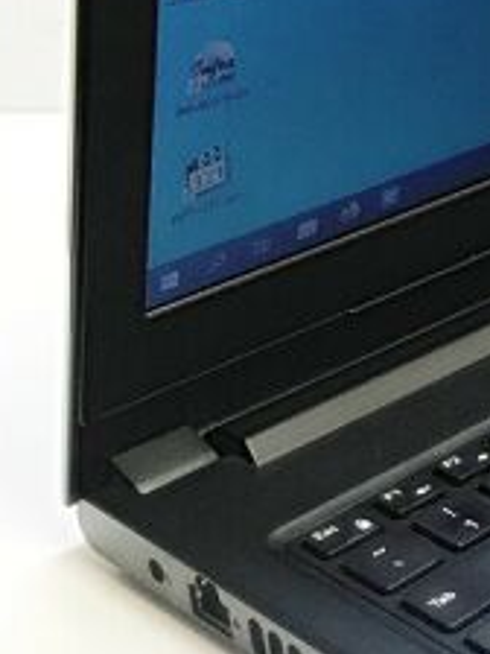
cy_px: 53
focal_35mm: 96
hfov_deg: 14.8
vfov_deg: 20.0
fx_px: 1812
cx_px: 618
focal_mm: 3.99
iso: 32
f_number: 1.8
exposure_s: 1/33
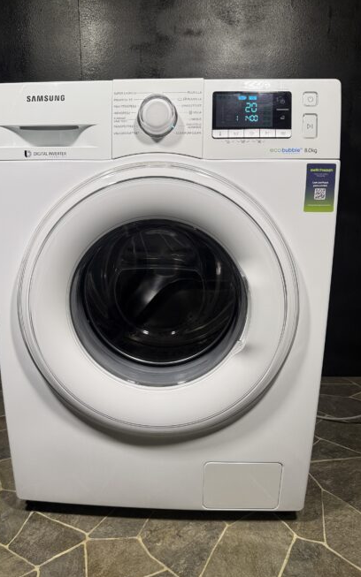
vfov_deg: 70.4
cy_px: 287
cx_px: 159
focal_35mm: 26
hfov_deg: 47.5
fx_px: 409
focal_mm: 6.76
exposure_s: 1/100
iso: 80
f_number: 1.78
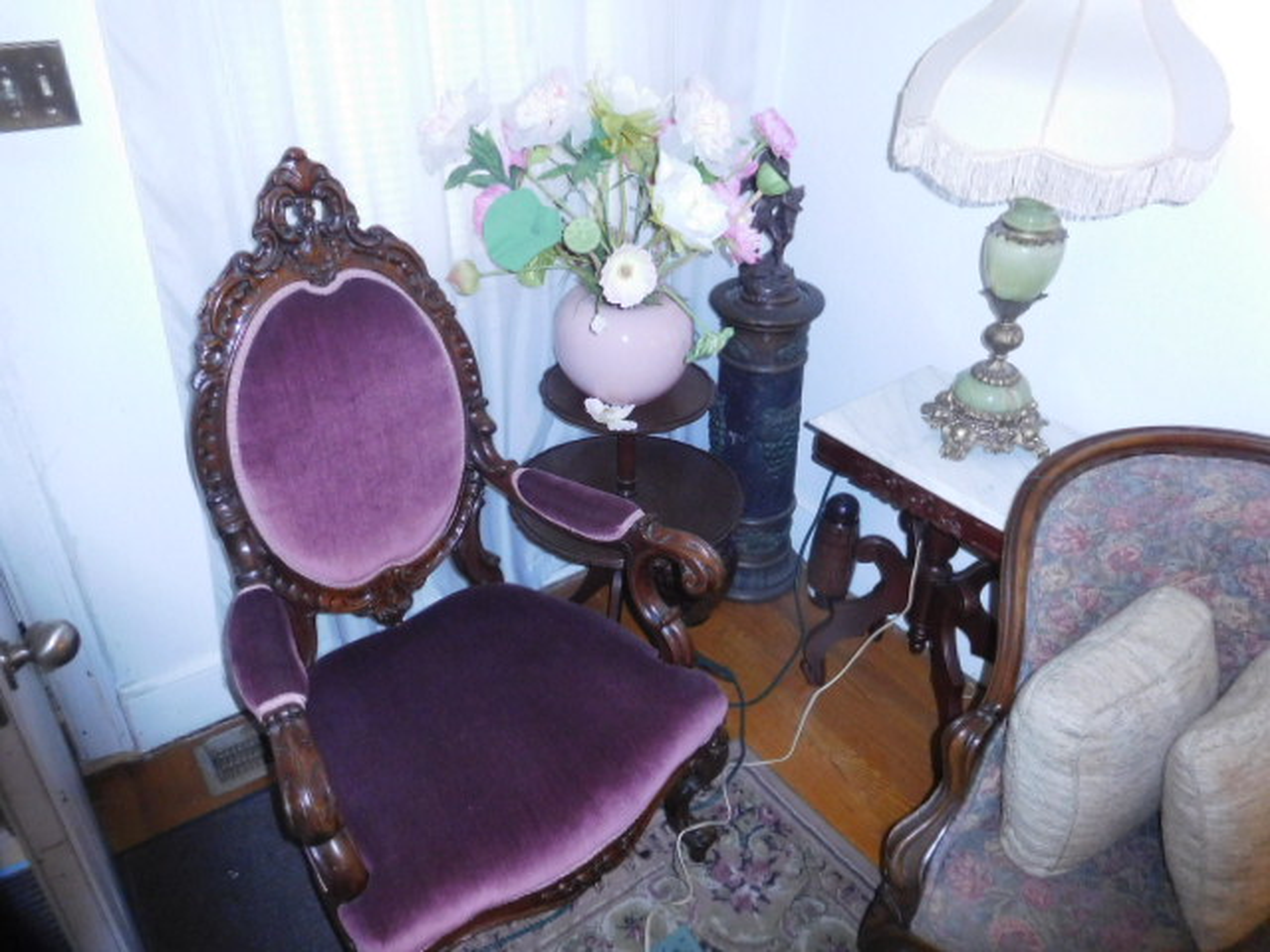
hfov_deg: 69.4
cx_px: 635
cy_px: 476
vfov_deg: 54.9
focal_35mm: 25
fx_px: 917
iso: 640
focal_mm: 4.5
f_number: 3.4
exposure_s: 1/30
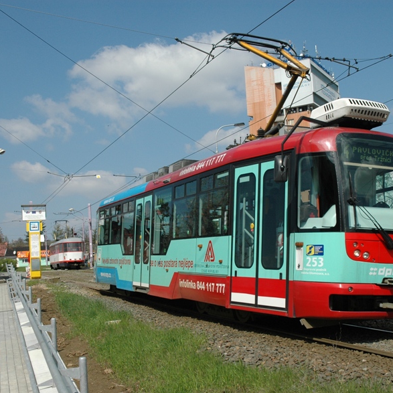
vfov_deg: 36.1
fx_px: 604
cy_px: 200
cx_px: 202
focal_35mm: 47
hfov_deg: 36.1
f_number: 6.3
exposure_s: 1/1600
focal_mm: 24
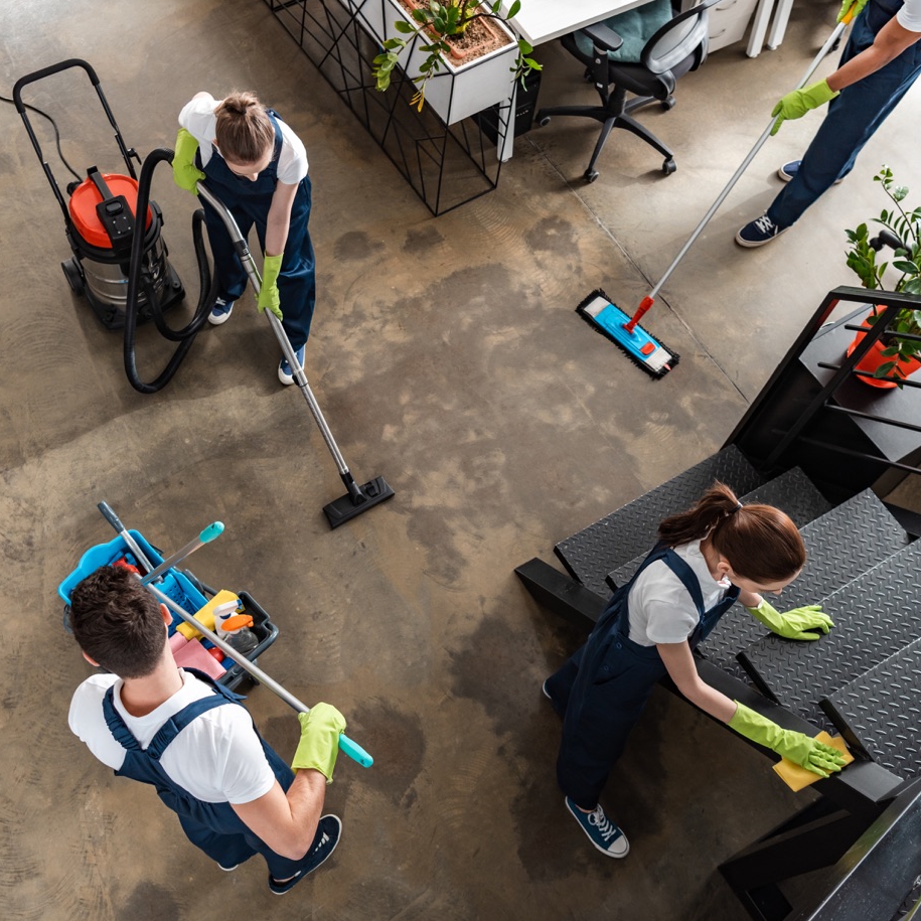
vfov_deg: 42.8
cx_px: 402
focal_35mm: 39
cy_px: 467
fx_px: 1174
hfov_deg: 42.8
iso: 160
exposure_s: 1/200
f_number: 3.5
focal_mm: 30
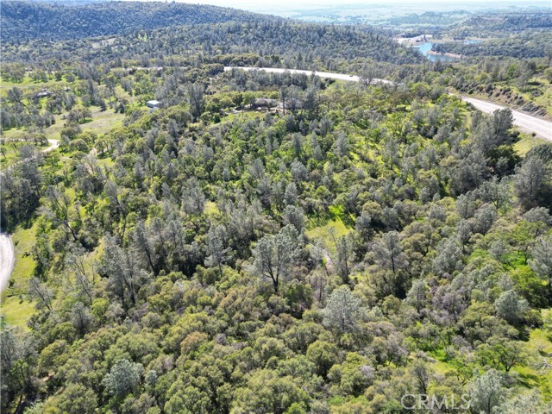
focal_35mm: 24
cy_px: 207
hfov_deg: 71.6
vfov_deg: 56.8
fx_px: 383
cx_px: 276
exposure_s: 1/1000
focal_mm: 6.72
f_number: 1.7
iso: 100
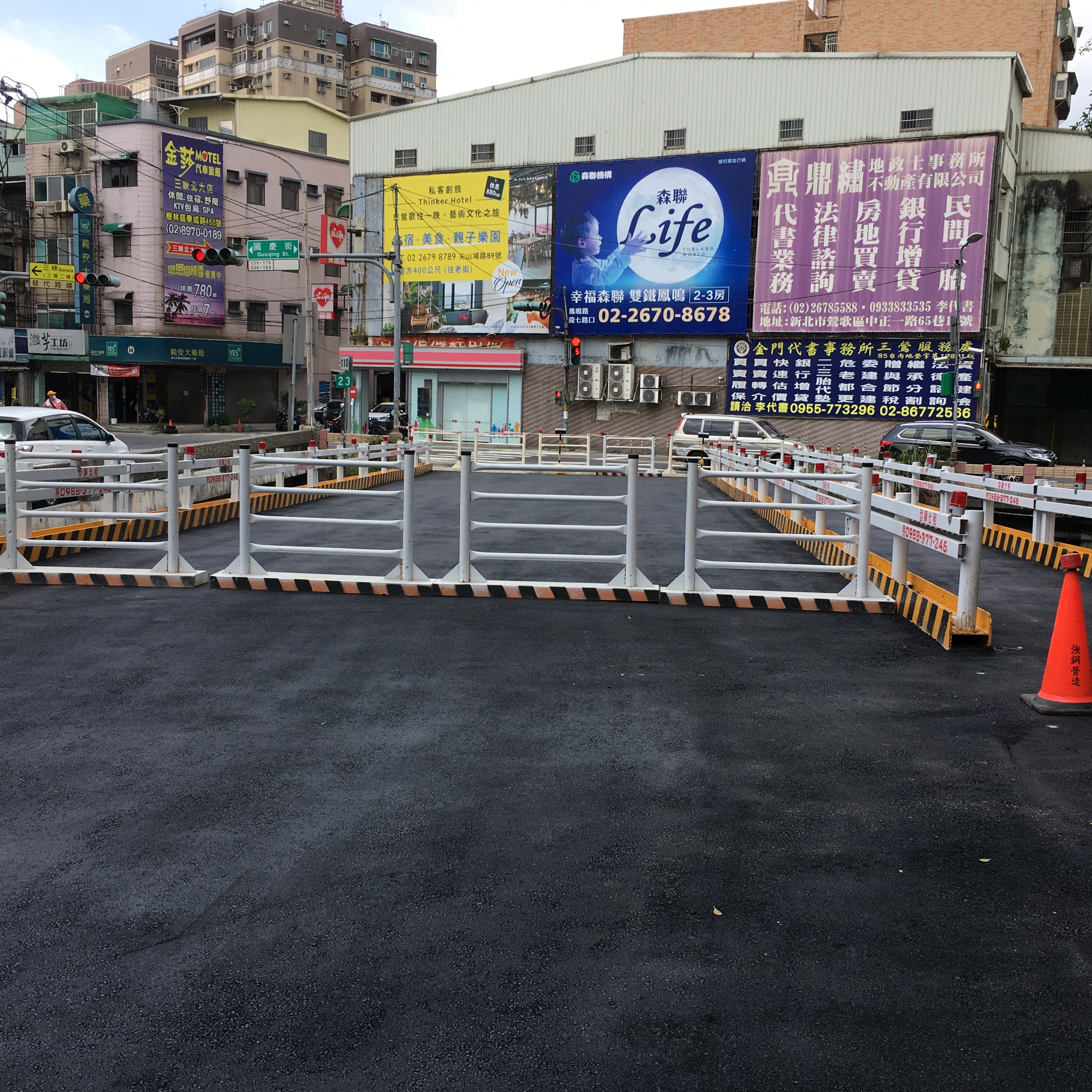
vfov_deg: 47.2
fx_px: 1249
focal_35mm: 35
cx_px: 538
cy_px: 549
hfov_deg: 47.2
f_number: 2.2
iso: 25
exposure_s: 1/810
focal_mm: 4.15
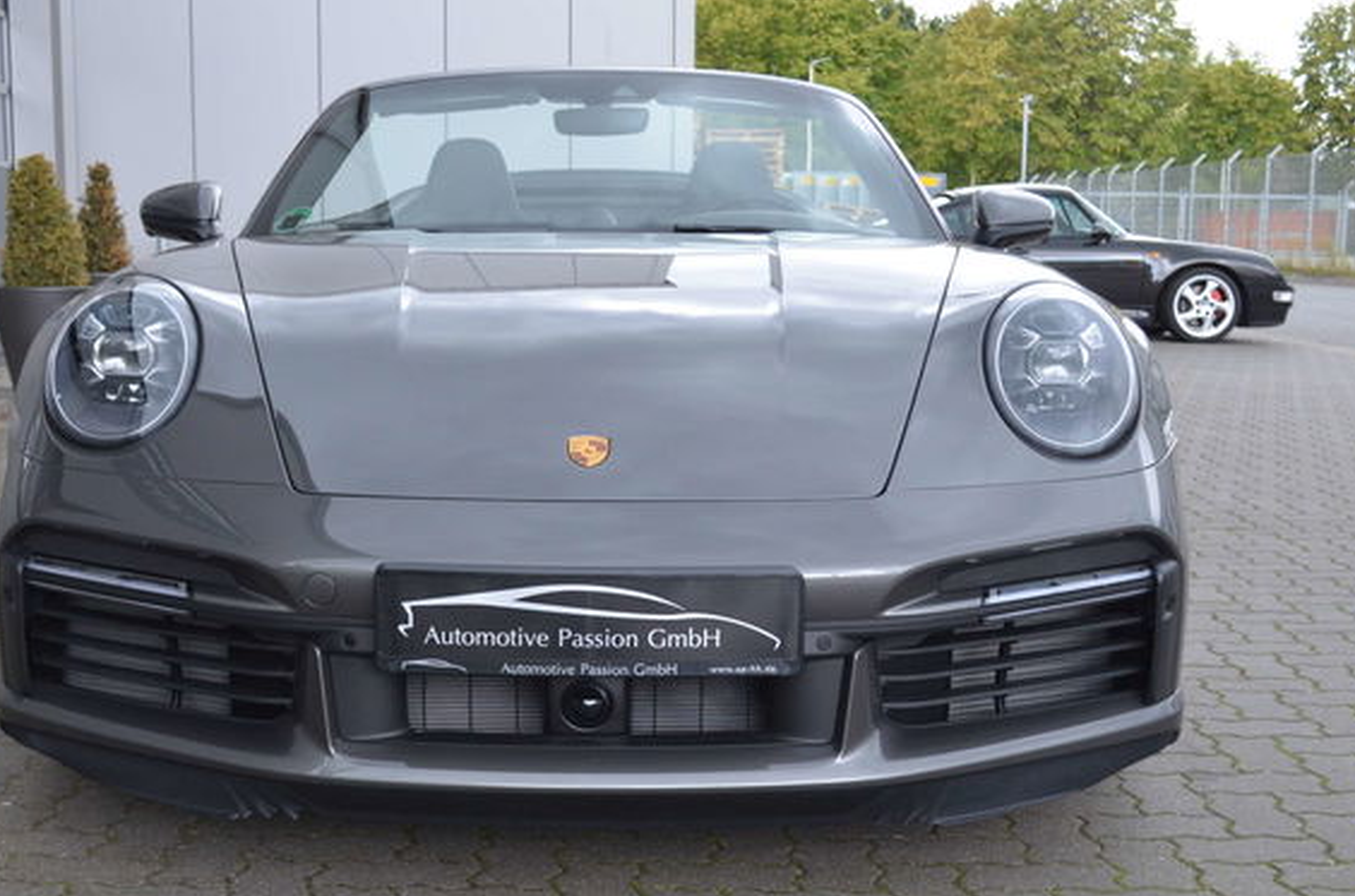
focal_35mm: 49
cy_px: 550
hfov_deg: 40.3
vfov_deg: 27.3
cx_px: 581
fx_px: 1840
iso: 400
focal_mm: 24
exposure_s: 1/100
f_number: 5
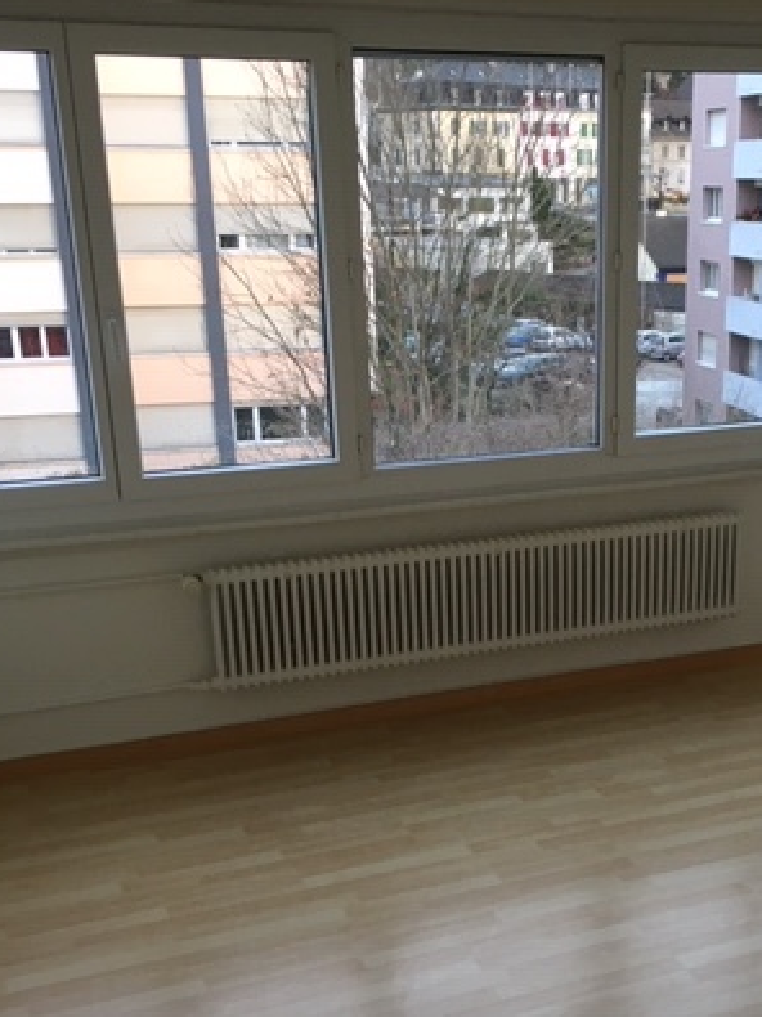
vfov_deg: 39.7
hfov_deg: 30.5
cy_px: 713
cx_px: 543
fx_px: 1380
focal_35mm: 47
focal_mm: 4.15
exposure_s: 1/33
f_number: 2.2
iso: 40
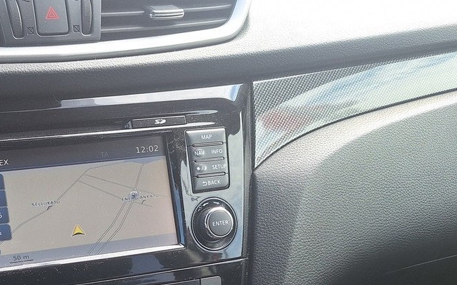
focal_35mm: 54
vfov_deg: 23.2
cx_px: 39
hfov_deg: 35.2
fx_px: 672
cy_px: 270
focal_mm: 5.54
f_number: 1.8
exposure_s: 1/272
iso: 40
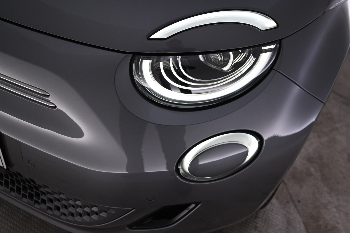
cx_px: 175
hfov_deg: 58.0
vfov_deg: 40.5
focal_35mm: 32
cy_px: 116
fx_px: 316
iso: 720
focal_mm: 32.5
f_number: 4.8
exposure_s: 1/125
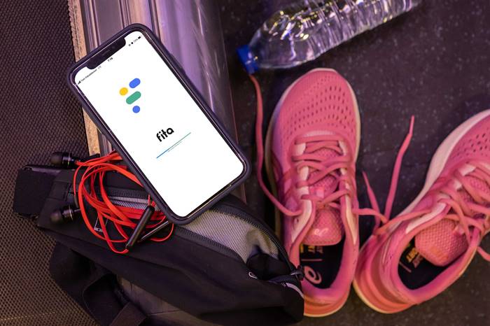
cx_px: 245
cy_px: 163
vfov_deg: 31.9
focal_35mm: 42
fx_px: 571
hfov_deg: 46.4
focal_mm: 28
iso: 1000
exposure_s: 1/40
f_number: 4
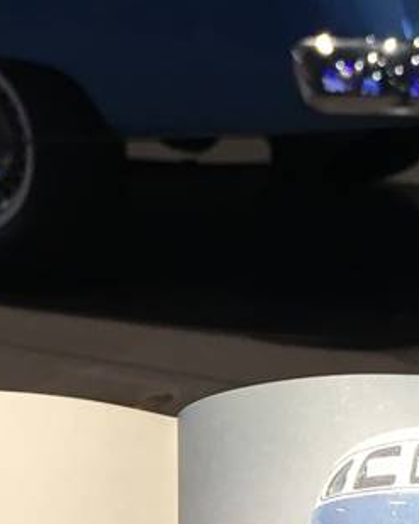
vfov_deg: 17.4
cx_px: 187
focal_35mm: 110
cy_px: 404
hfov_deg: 14.0
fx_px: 1706
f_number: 2.2
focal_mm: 4.15
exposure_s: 1/33
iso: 64
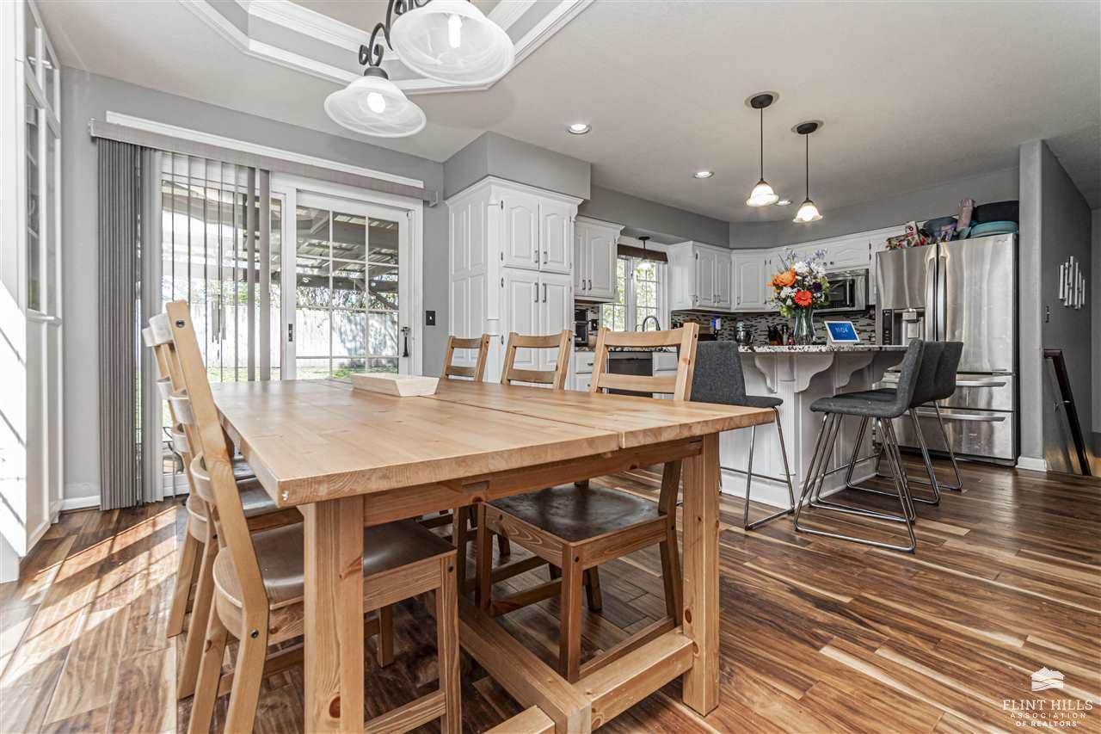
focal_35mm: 15
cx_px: 550
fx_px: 459
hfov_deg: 100.4
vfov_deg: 77.3
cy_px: 367
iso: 500
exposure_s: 1/60
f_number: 10
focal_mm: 10
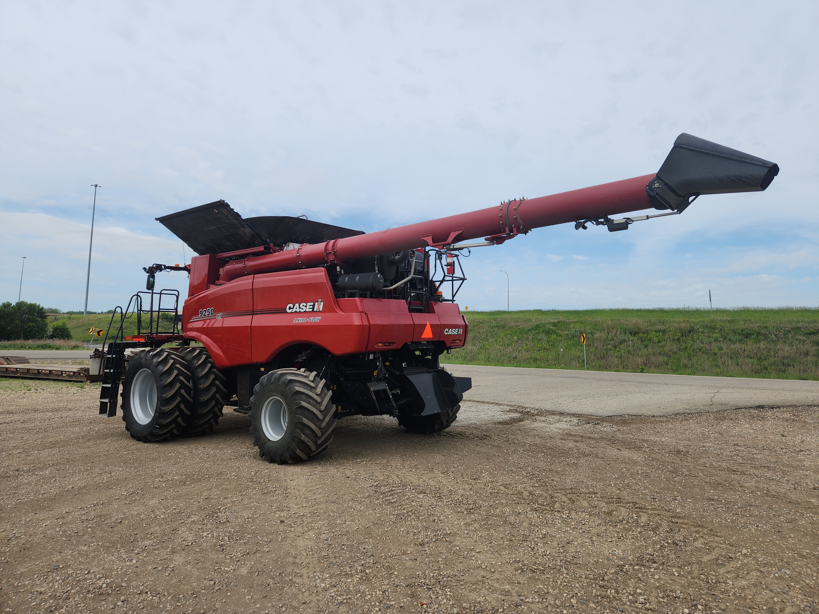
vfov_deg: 58.9
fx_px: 544
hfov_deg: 73.9
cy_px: 307
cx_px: 410
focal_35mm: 23
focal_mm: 5.4
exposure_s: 1/2216
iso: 20
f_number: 1.8
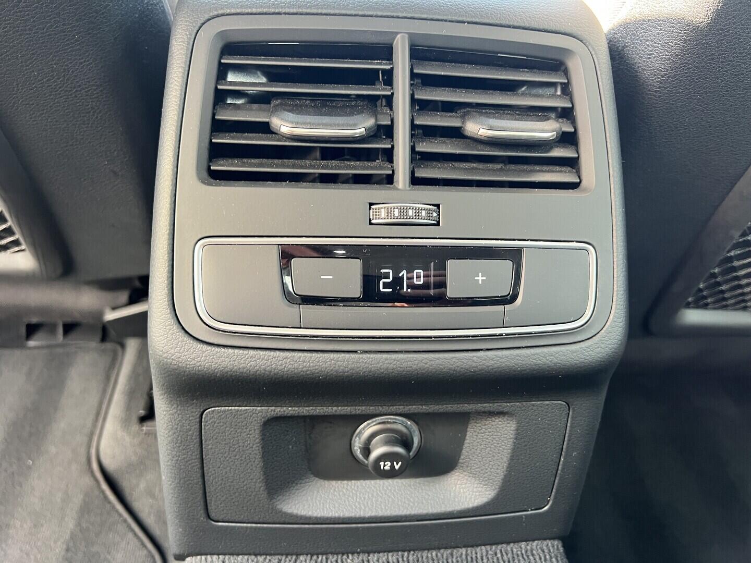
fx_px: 564
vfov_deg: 53.1
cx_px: 376
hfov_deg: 67.3
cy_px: 282
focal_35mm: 26
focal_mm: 5.7
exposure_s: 1/60
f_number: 1.5
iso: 160
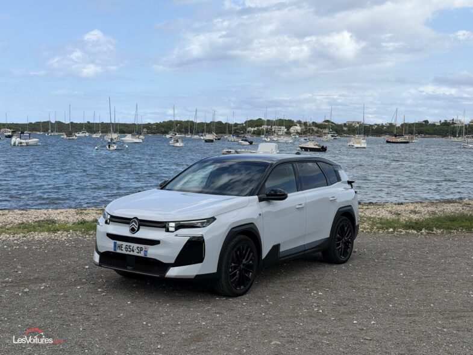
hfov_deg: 39.7
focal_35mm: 48
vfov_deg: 30.3
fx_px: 656
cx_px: 236
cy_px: 178
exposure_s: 1/5587
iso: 64
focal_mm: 6.76
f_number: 1.78
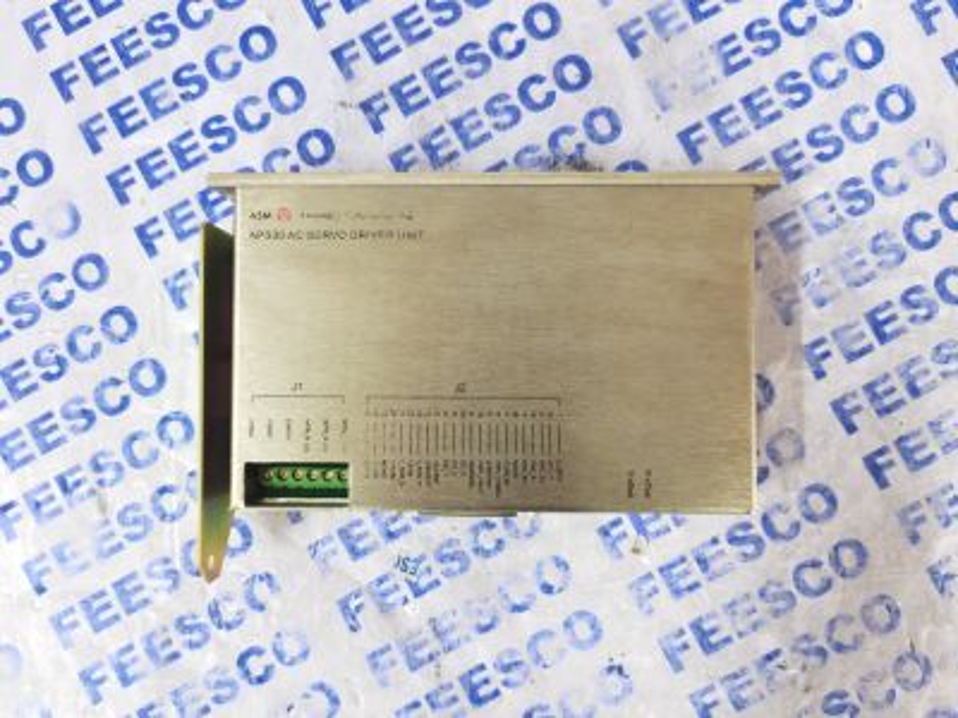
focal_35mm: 26
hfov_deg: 67.3
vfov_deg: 53.1
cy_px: 359
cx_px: 479
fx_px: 720
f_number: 1.8
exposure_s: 1/25
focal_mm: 5.58
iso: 800
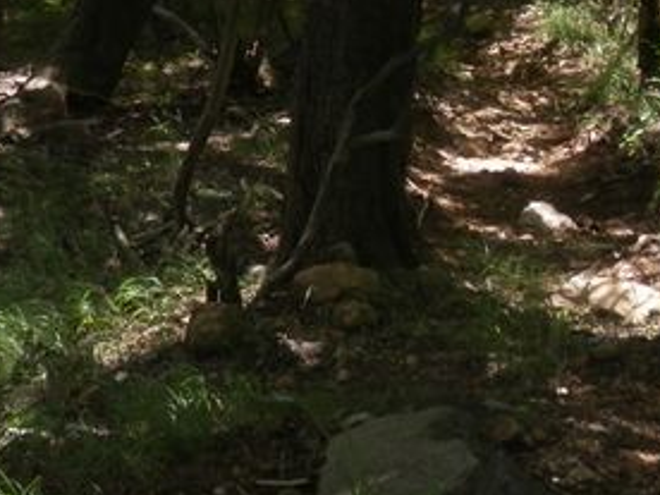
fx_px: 2707
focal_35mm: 142
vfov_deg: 10.3
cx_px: 275
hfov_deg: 13.9
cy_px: -105
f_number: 4
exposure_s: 1/100
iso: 100
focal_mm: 8.9
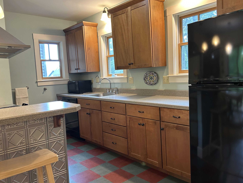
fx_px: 204
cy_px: 90
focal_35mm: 29
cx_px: 124
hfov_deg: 61.7
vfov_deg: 48.2
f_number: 1.5
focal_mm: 5.7
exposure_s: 1/60
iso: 160
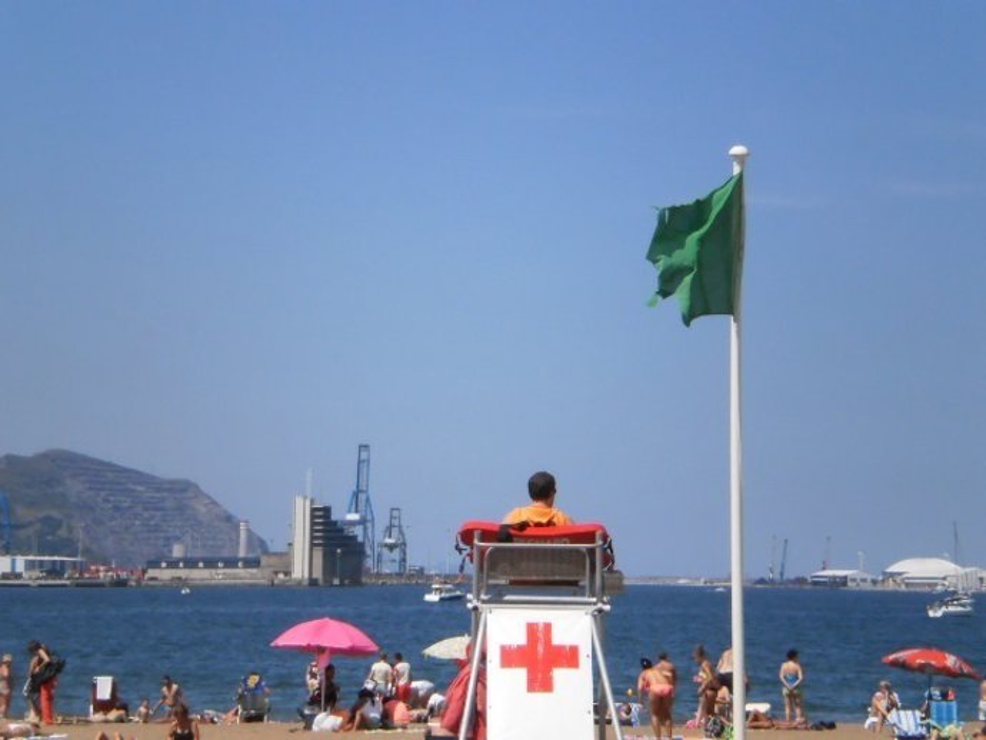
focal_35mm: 108
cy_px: 370
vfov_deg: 13.7
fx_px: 3077
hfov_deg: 18.2
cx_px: 493
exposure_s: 1/1600
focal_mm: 18.9
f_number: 8.5
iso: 400
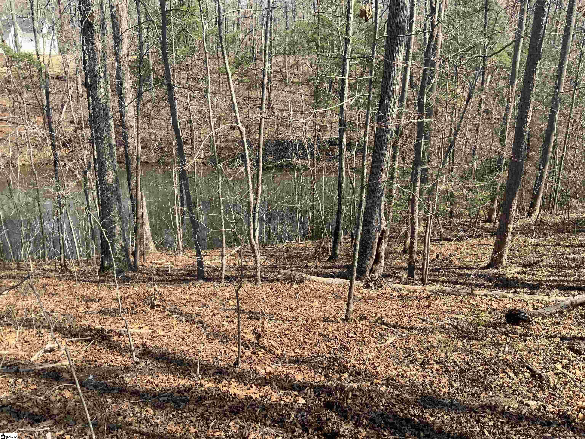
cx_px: 292
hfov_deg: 61.7
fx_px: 490
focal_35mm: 29
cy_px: 220
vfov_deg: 48.2
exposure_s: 1/709
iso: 16
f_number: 1.8
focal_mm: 3
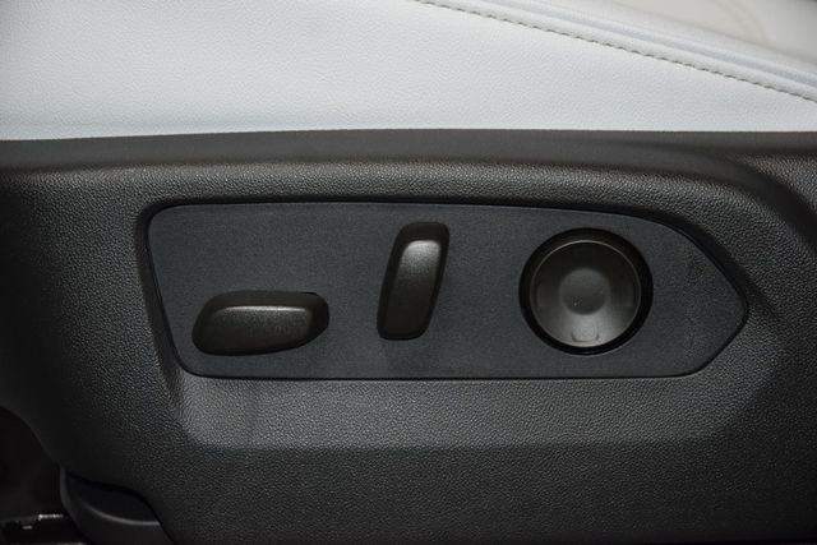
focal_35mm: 105
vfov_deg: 13.0
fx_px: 2383
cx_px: 408
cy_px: 272
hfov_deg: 19.5
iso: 1600
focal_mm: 70
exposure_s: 1/100
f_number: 4.5
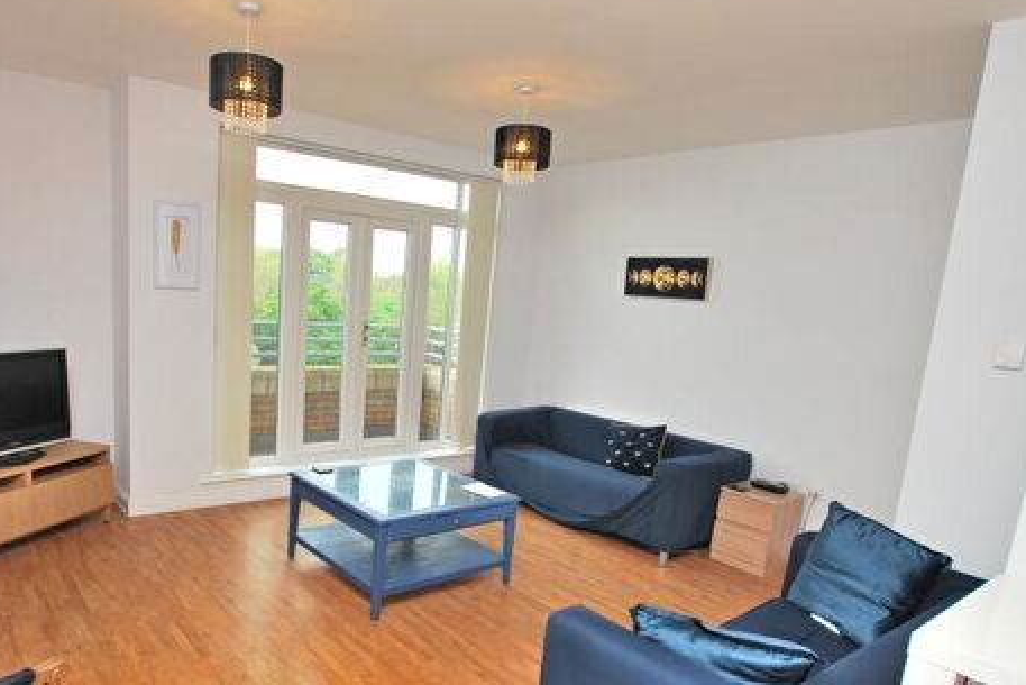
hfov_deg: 75.1
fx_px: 656
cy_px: 420
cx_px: 402
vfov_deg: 54.6
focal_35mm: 23
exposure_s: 1/60
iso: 100
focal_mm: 10
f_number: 4
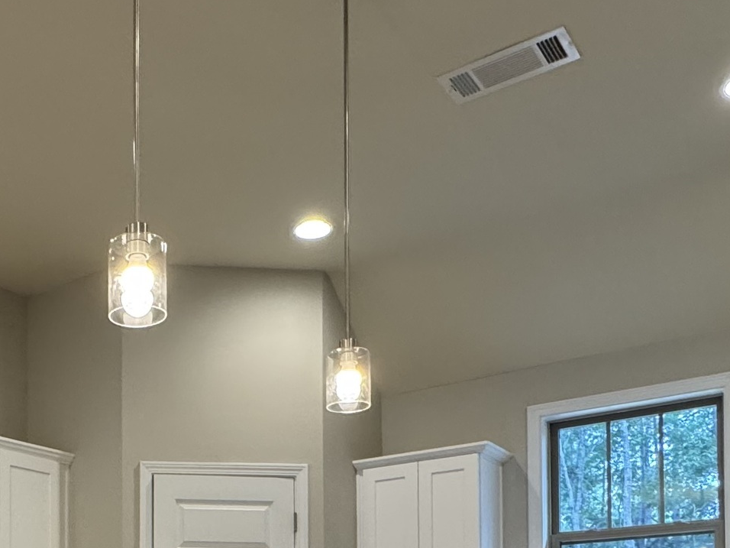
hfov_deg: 40.0
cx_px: 121
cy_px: 640
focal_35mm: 45
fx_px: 949
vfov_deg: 28.4
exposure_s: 1/120
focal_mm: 2.22
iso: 250
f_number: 2.2
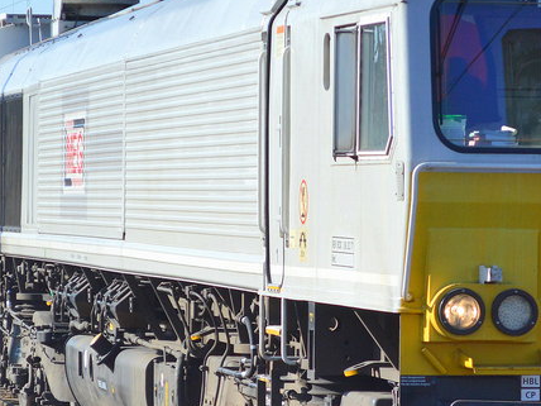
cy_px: 203
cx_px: 330
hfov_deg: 8.9
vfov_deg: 6.7
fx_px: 3475
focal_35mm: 222
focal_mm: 55
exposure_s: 1/1250
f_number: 5.6
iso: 400
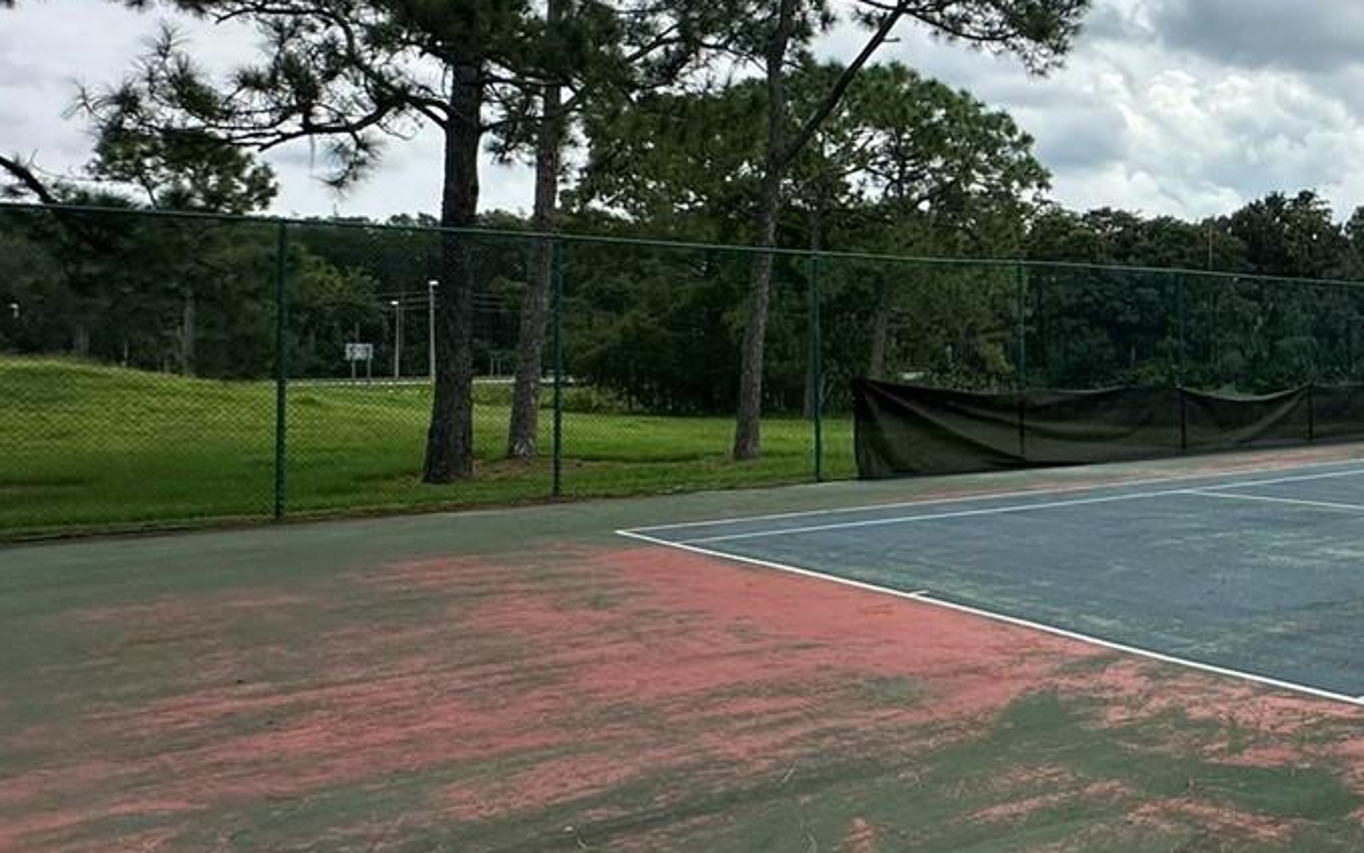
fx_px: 1301
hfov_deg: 44.4
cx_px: 1444
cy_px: 326
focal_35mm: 35
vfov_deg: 36.1
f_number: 2.2
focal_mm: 2.22
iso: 50
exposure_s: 1/2817
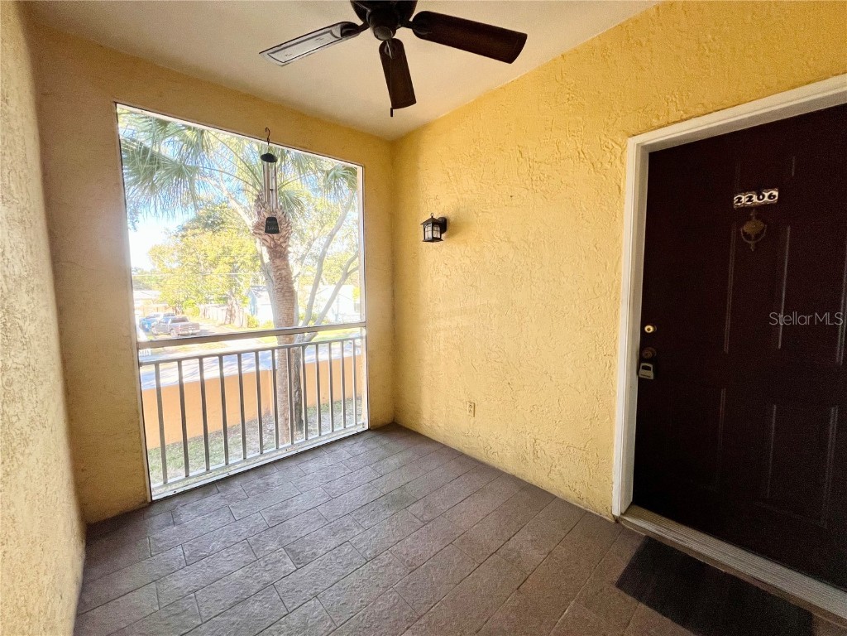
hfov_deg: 106.2
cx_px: 424
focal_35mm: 13
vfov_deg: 89.9
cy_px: 318
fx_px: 318
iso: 80
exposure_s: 1/99
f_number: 1.8
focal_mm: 1.57
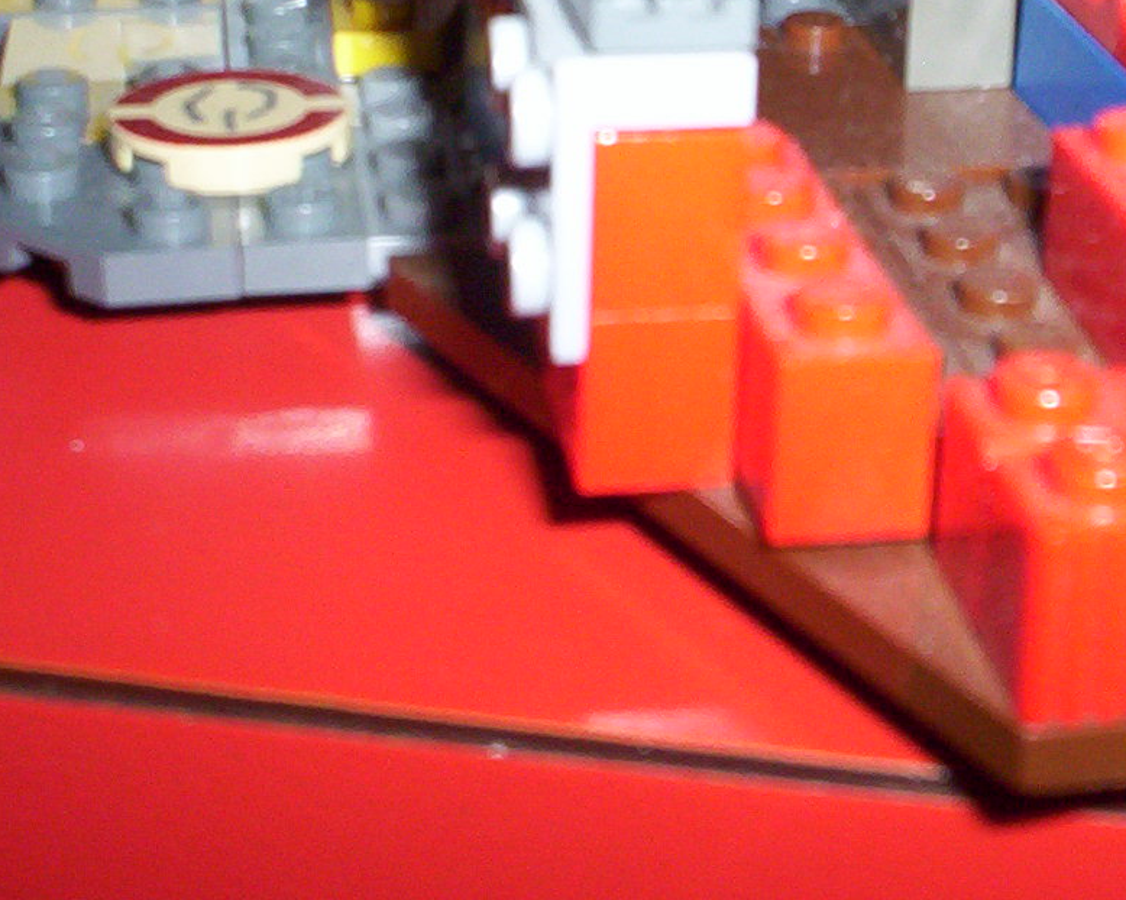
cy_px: 67
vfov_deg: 19.3
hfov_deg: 24.1
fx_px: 2599
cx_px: 874
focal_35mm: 78
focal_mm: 4.99
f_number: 4.5
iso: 140
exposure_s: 1/60
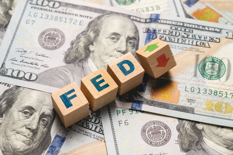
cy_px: 78
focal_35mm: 70
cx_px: 116
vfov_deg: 19.5
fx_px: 453
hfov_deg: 28.8
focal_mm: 70
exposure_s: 1/200
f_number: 11
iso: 100
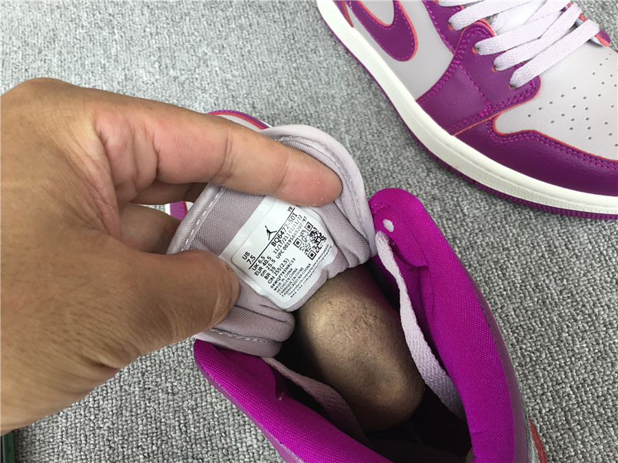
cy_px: 232
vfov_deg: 45.4
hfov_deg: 58.4
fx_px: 553
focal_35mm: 31
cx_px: 309
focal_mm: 3.3
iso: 25
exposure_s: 1/125
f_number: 2.4
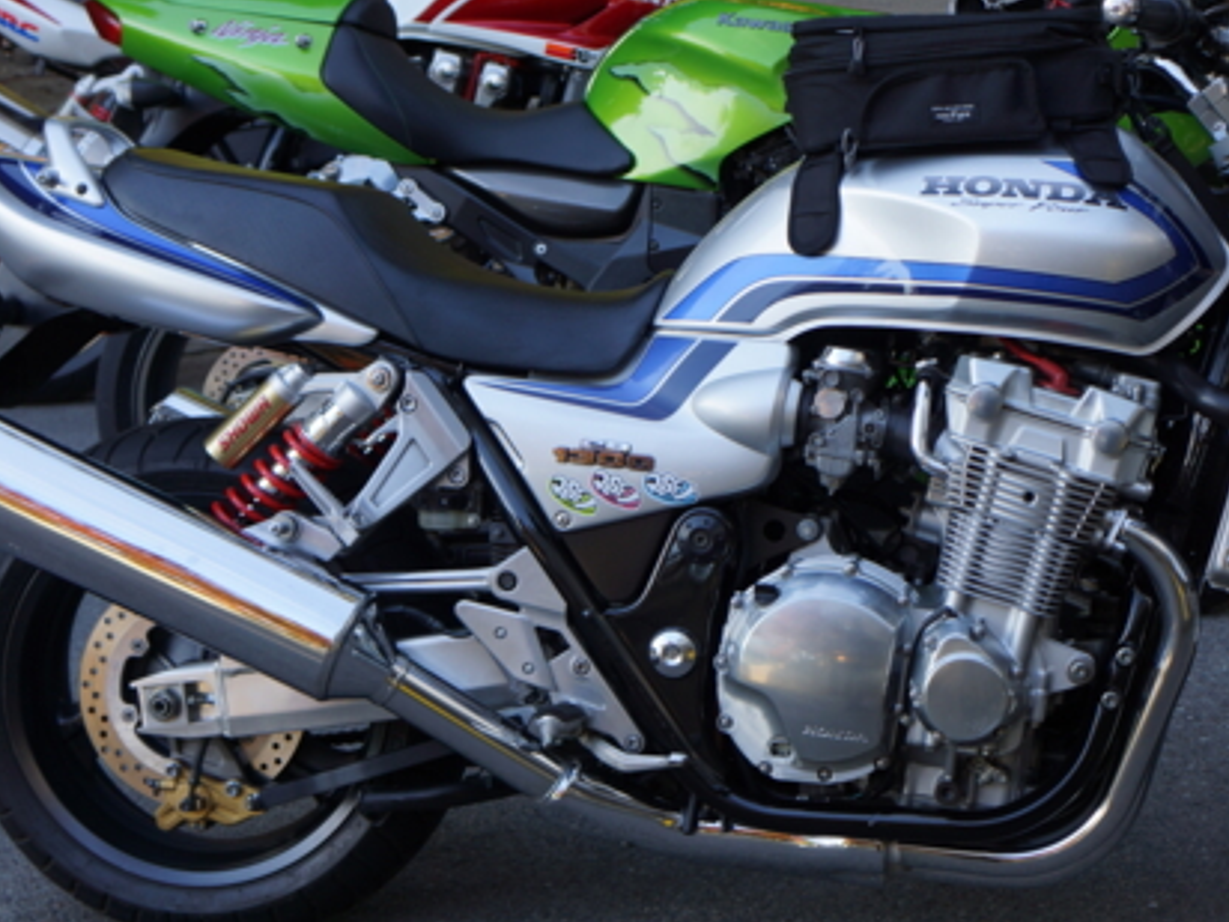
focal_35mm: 69
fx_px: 2450
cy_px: 422
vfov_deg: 21.3
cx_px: 808
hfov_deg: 28.0
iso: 100
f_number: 4.5
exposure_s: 1/80
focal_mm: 25
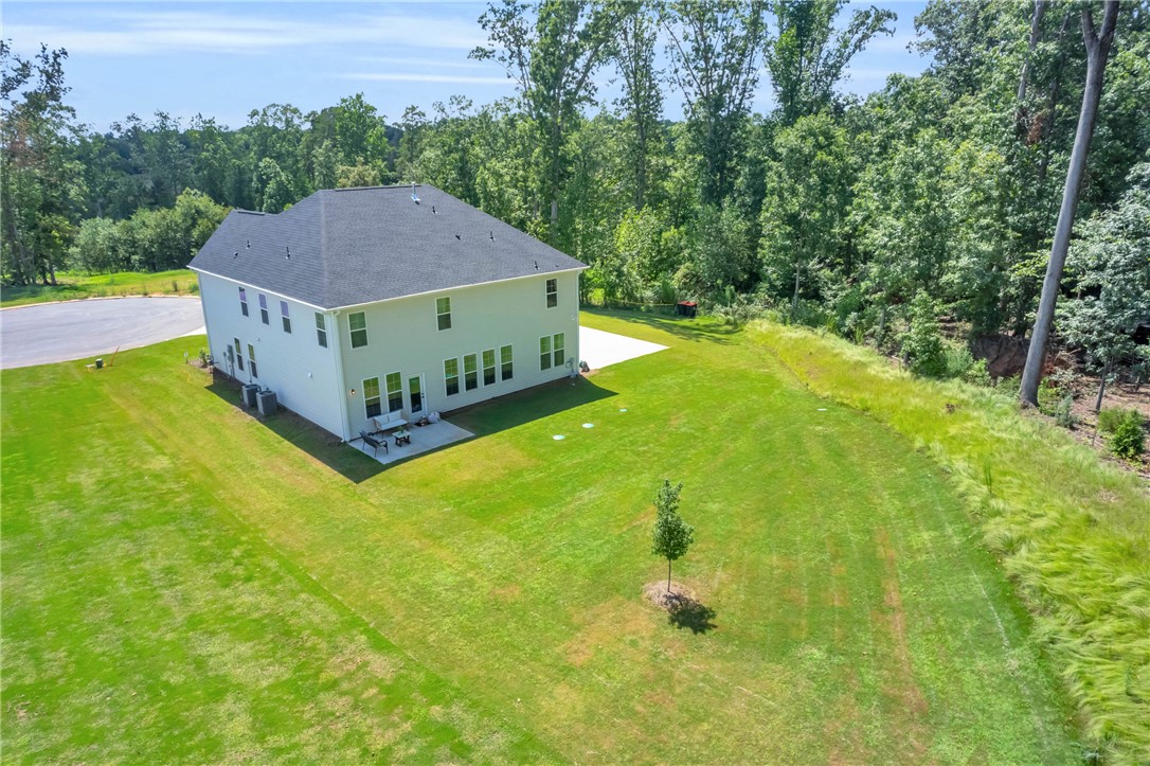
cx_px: 575
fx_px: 702
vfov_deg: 57.2
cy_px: 383
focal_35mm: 22
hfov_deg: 78.6
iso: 150
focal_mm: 8.38
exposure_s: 1/320
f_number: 2.8
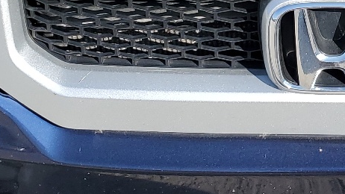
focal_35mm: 98
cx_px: 328
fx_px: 897
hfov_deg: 21.2
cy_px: 12
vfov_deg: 12.3
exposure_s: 1/2500
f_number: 1.5
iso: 50
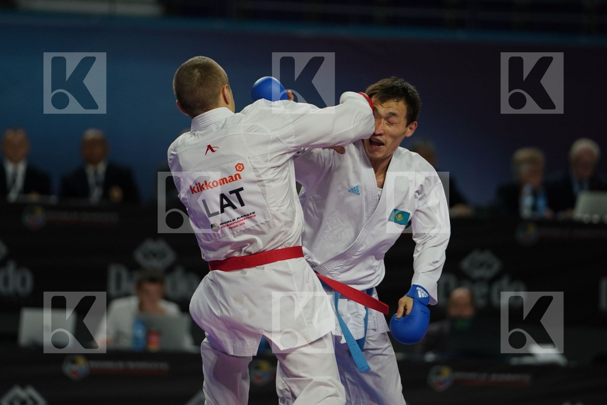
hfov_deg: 7.1
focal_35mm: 292
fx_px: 4923
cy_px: 202
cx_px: 304
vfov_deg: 4.7
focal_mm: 195
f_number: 2.8
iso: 800
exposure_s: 1/1000
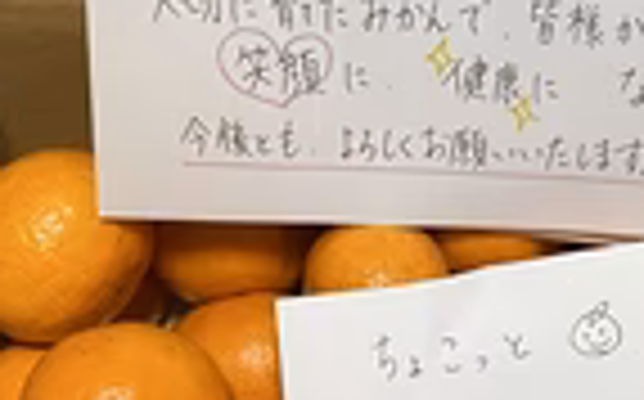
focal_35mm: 77
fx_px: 1350
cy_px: 306
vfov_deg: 16.8
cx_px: 459
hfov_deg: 26.6
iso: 80
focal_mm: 4.25
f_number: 1.8
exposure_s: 1/60
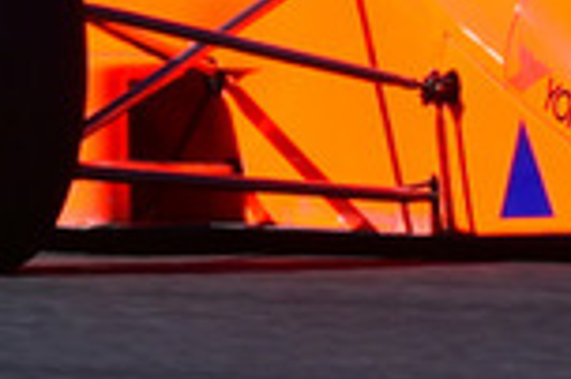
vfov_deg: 0.4
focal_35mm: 3080
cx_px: 451
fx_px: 48799
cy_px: -259
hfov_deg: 0.7
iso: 500
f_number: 13
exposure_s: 1/640
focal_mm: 390
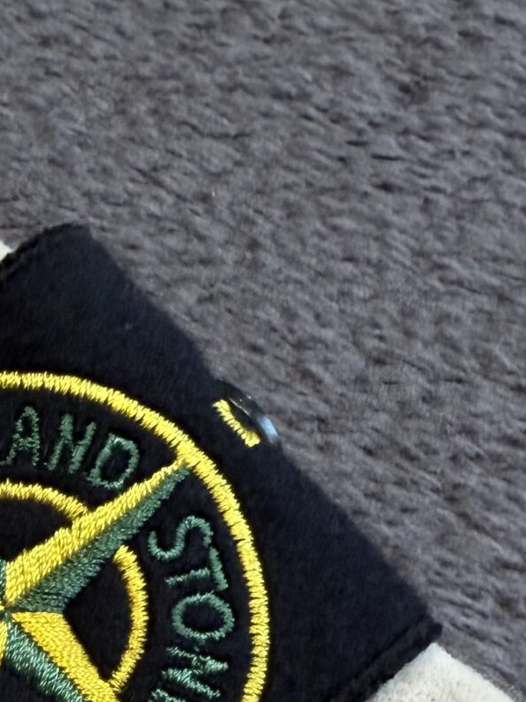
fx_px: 1561
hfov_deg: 18.3
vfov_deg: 23.6
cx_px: -69
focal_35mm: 77
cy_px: 791
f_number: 2.2
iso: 320
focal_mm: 2.22
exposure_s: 1/77
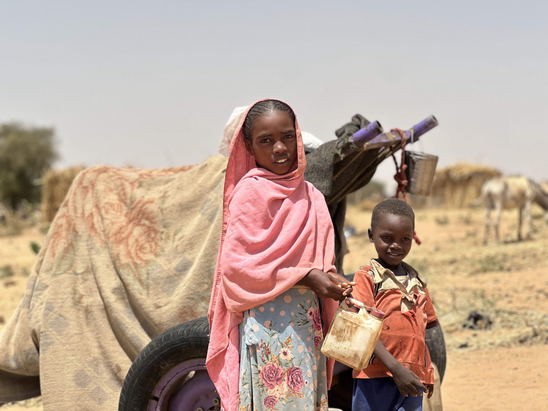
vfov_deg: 19.1
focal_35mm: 77
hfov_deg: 25.3
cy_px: 206
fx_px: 1219
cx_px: 274
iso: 32
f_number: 2.8
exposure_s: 1/919
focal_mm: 9
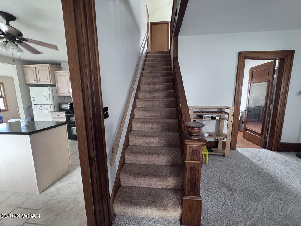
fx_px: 122
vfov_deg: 85.7
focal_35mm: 14
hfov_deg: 102.1
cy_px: 113
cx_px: 150
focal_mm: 2.22
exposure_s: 1/60
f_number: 2.2
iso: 800
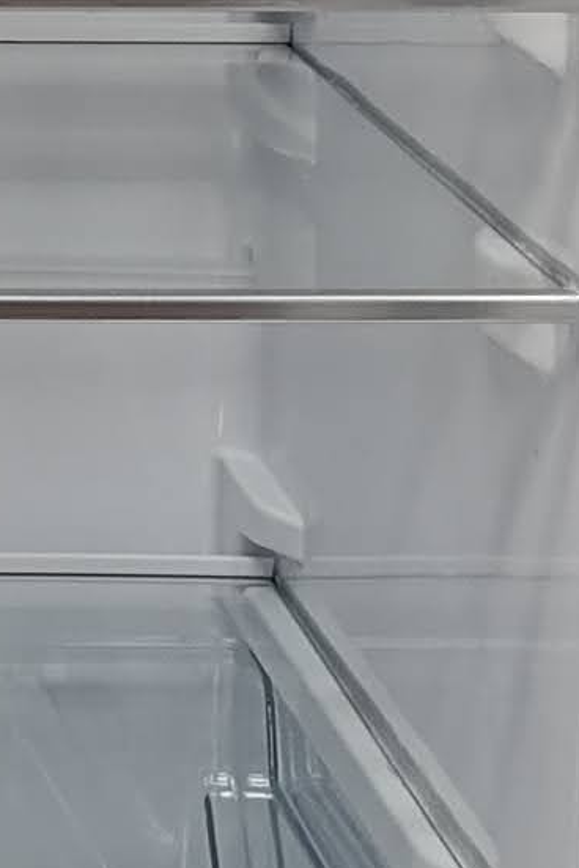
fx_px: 4270
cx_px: -595
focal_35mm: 177
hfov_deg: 7.4
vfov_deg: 11.4
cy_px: -192
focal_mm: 6.14
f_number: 1.6
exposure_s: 1/100
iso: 640
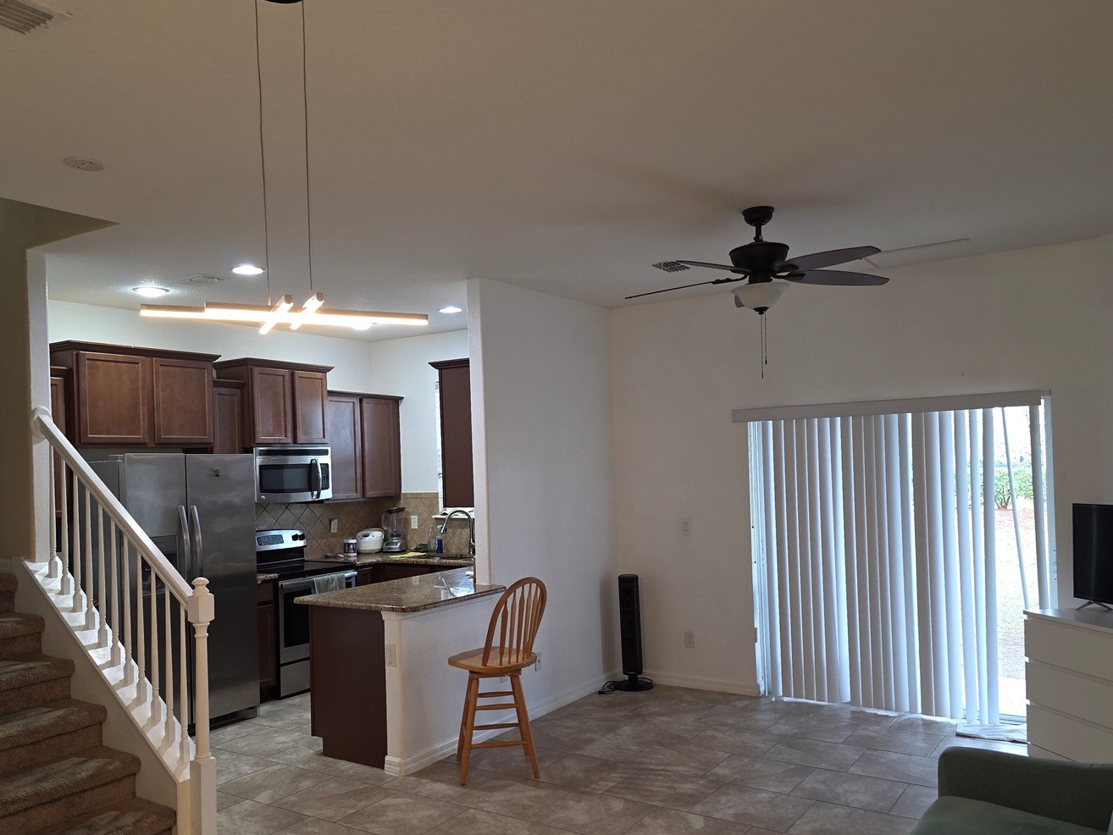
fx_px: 900
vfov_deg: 49.7
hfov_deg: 63.4
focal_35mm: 28
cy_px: 466
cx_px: 546
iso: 100
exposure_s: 1/60
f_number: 1.7
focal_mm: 6.3
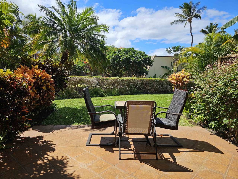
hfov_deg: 73.9
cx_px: 119
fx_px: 158
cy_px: 90
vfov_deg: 58.9
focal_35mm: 23
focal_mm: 6.3
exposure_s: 1/761
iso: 10
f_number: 1.7
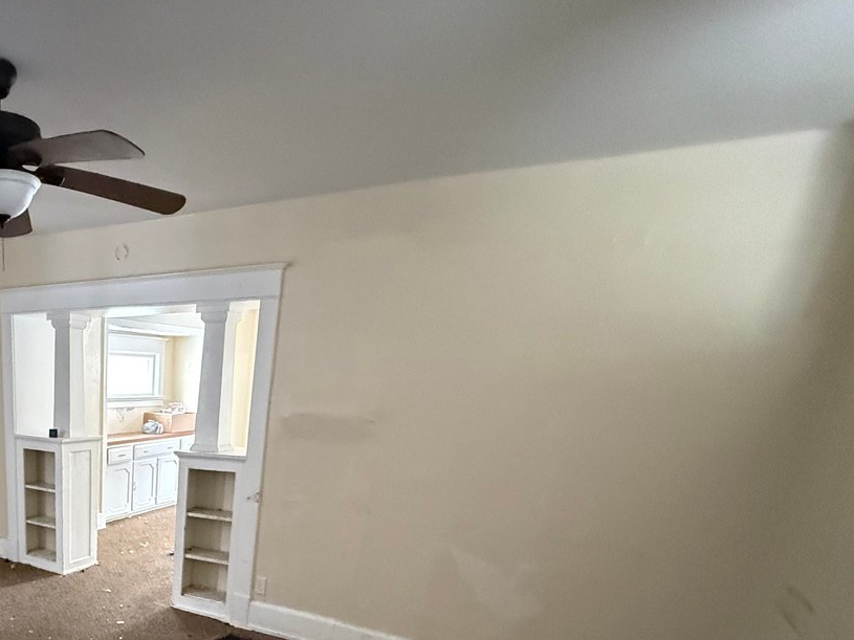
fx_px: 641
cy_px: 587
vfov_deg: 47.2
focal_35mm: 26
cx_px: 119
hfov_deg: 59.4
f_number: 2.2
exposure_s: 1/60
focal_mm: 2.22
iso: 1000
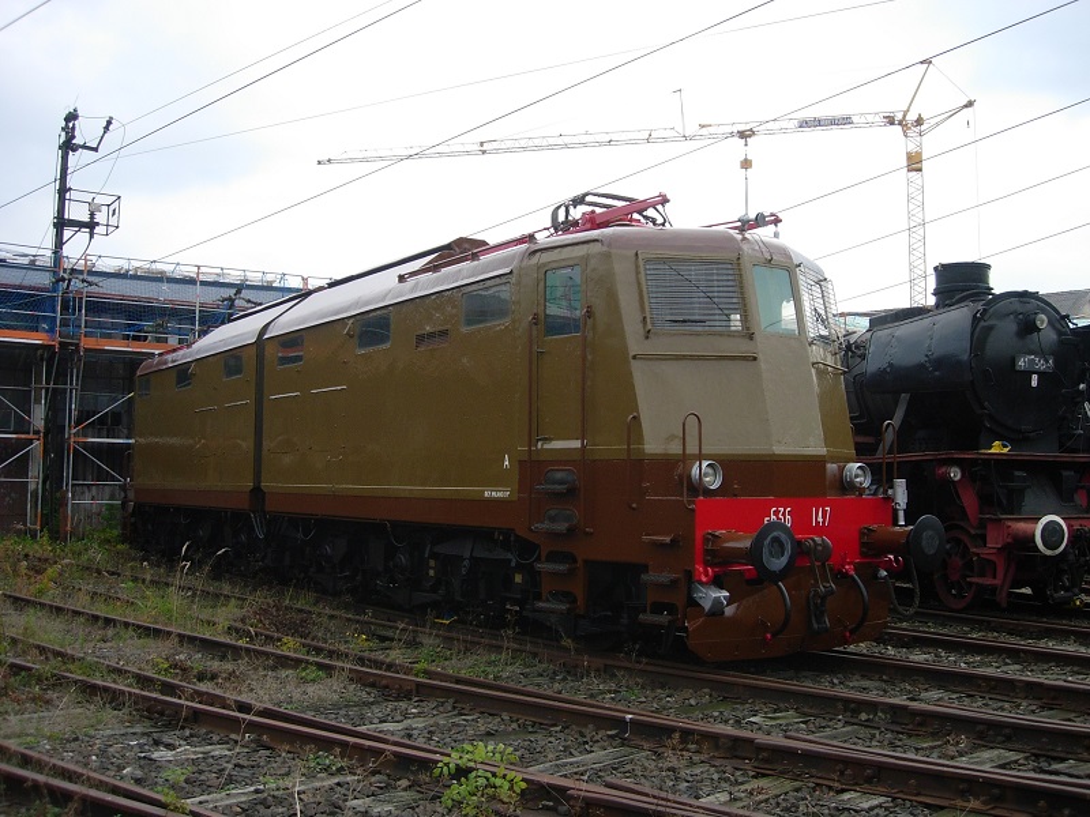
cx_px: 545
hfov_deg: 49.0
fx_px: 1197
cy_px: 408
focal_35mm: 38
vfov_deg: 37.7
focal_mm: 7.8
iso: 79
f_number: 2.8
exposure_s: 1/395
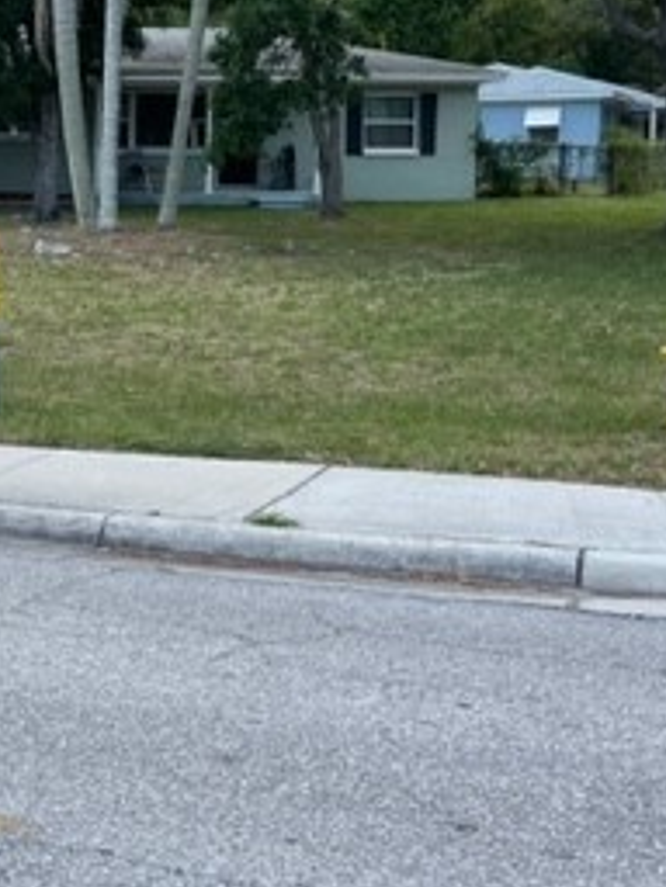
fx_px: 1667
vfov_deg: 29.6
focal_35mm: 65
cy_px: 305
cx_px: -35
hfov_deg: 21.6
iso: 32
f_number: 1.6
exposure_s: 1/979
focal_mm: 4.2
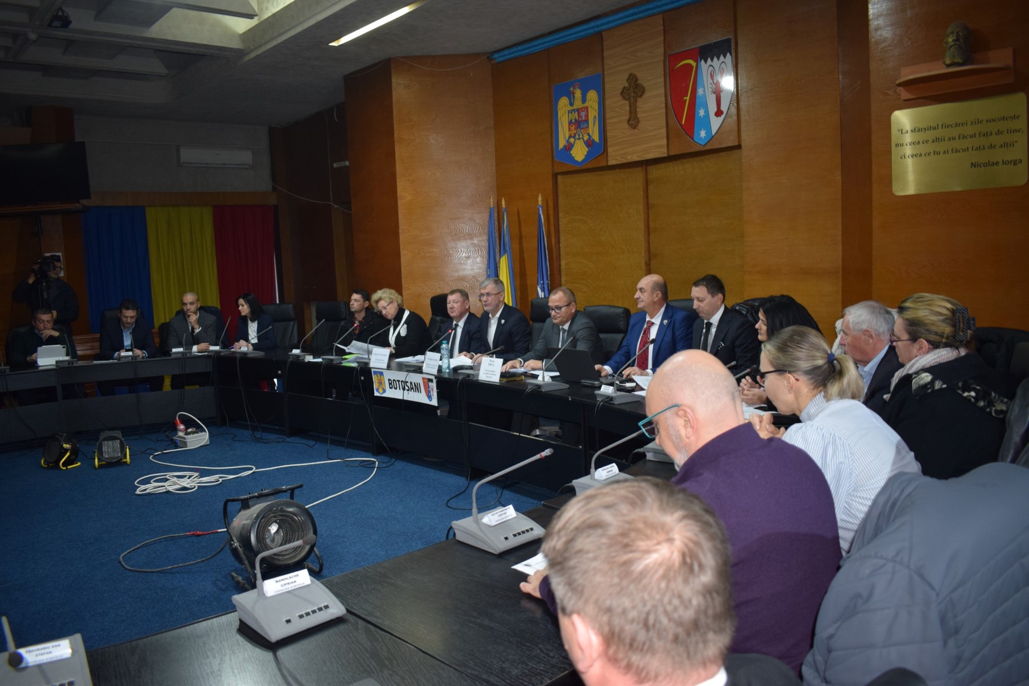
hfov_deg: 67.4
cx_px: 514
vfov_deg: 47.9
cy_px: 343
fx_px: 772
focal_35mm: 27
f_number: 3.5
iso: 800
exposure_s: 1/60
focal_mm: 18
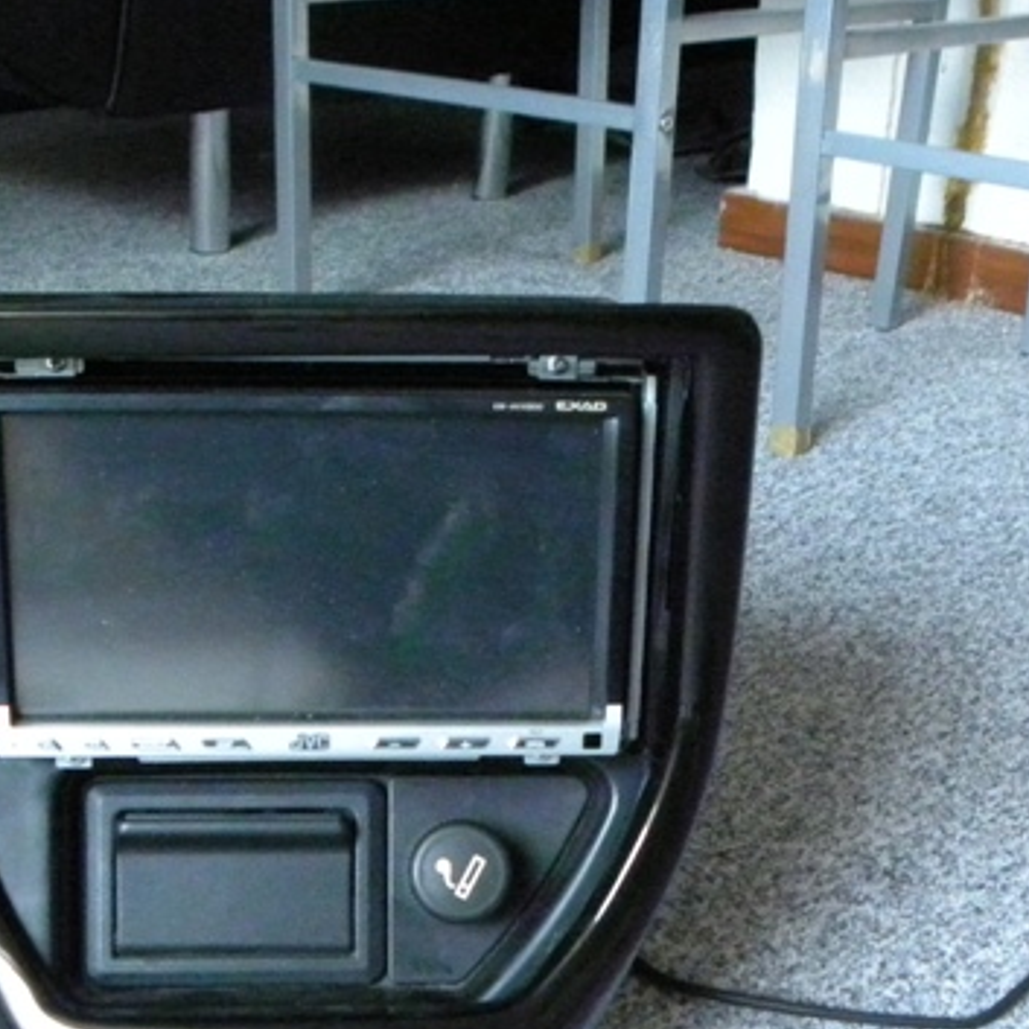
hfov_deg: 34.0
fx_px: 1682
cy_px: 743
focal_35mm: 50
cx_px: 431
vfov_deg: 33.5
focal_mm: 4.6
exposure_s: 1/32
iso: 800
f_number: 2.8
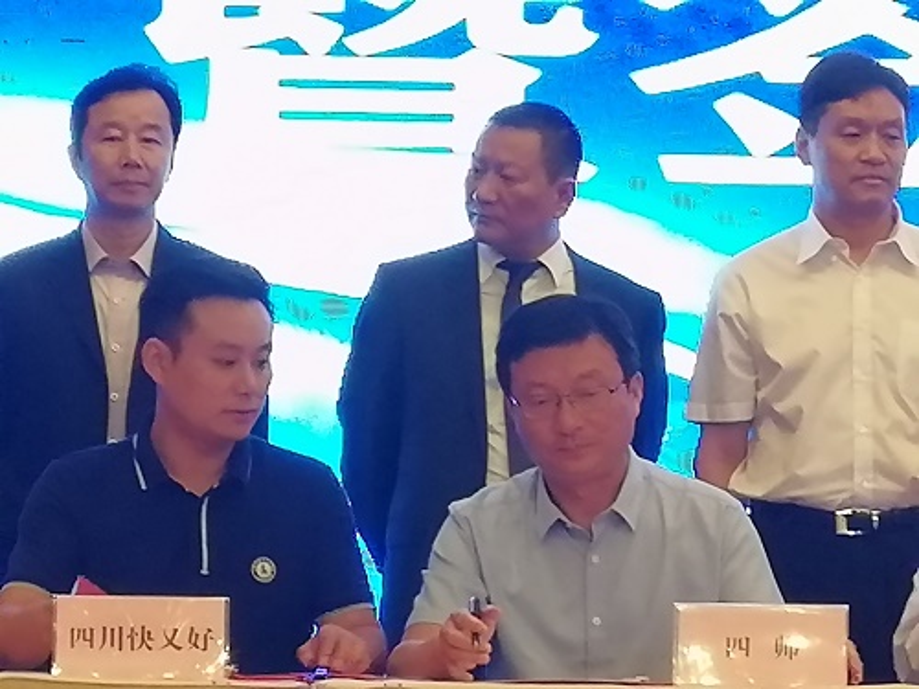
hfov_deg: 9.8
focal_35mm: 201
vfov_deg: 7.4
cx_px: 460
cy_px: 344
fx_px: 5336
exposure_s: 1/30
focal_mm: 5.55
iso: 200
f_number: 2.4
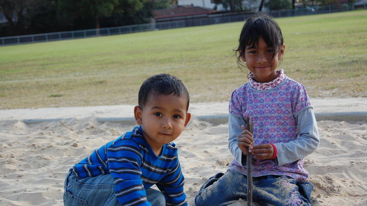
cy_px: 118
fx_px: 852
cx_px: 185
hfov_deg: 24.3
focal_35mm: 88
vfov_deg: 13.8
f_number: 6.3
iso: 200
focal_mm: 55
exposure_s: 1/160
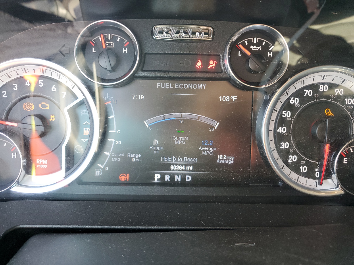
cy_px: 132
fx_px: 266
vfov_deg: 53.1
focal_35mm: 26
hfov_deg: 67.3
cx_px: 177
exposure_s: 1/120
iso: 98
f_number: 1.5
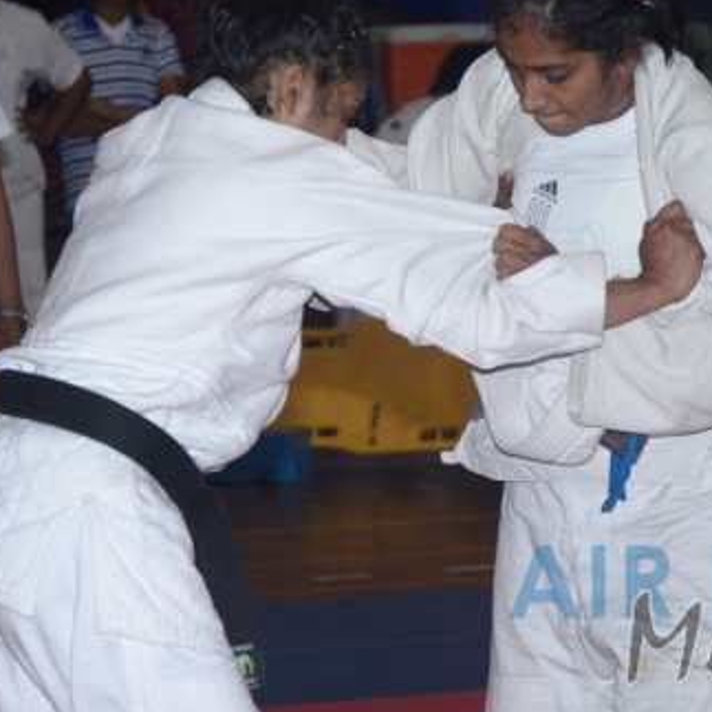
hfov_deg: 6.5
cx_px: 384
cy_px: 242
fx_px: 6256
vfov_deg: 6.5
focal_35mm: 269
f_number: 5.6
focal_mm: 105
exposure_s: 1/200
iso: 1600
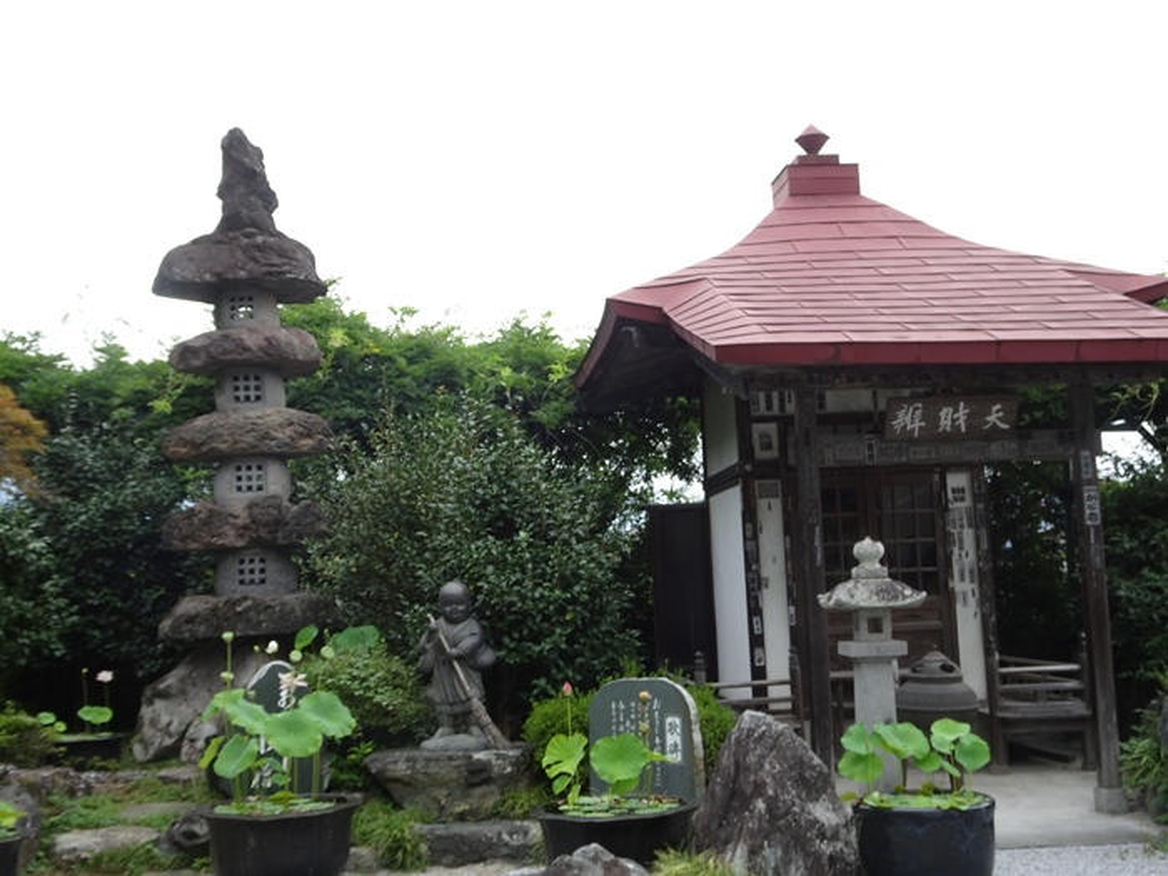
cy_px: 438
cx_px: 584
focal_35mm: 43
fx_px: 1451
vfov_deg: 33.6
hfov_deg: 43.9
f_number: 4.5
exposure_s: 1/60
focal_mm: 7.3
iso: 80
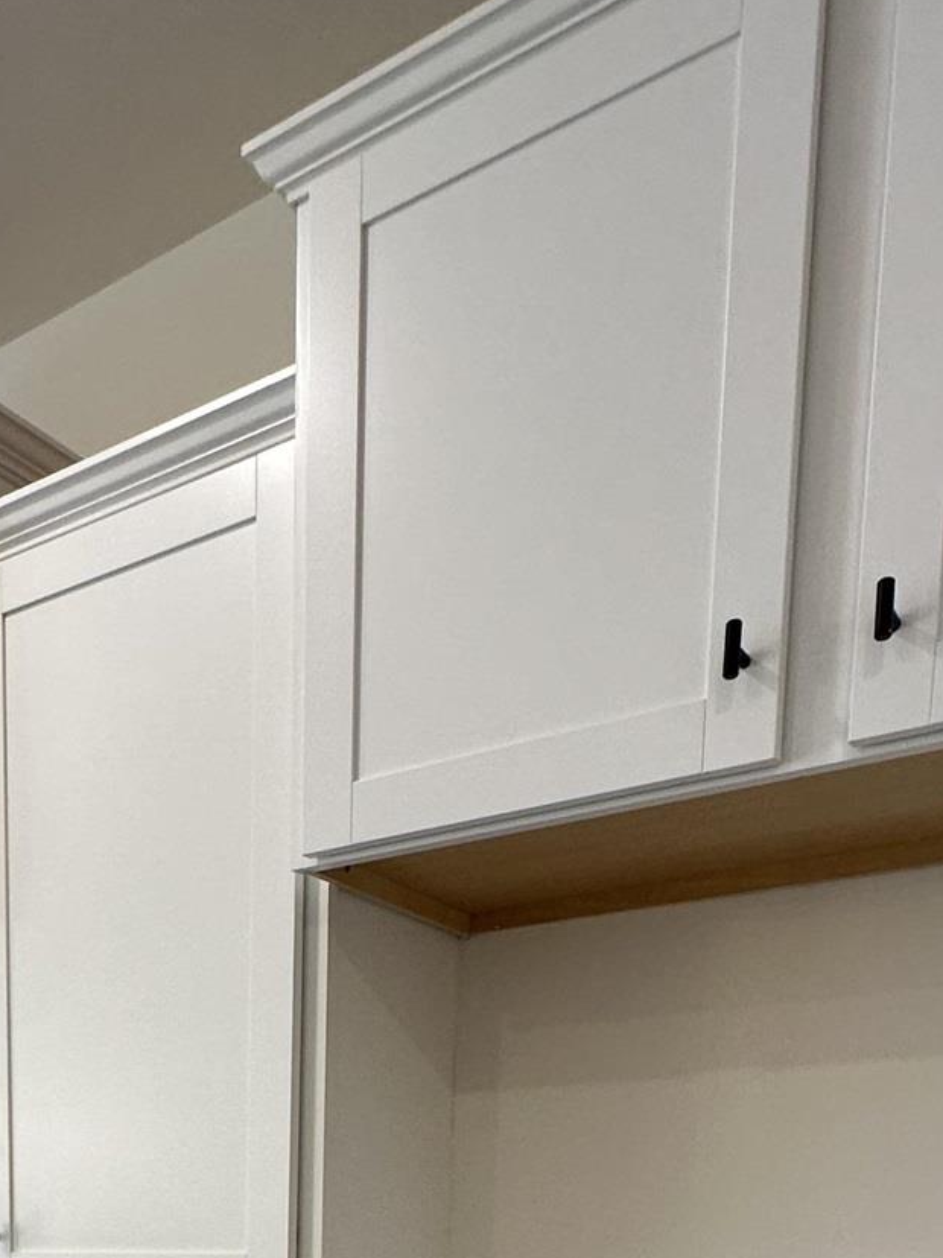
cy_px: 1488
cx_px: 178
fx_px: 1417
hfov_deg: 35.5
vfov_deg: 37.2
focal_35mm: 39
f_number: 2.2
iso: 160
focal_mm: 2.22
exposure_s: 1/120
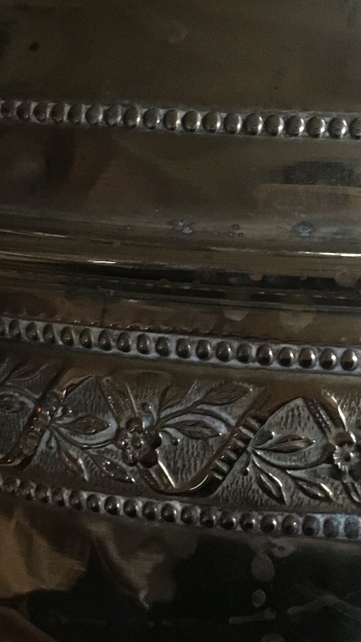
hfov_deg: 15.9
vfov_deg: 28.1
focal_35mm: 75
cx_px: 313
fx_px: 1277
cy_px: 234
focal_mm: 4.15
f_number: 2.2
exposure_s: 1/17
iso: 320
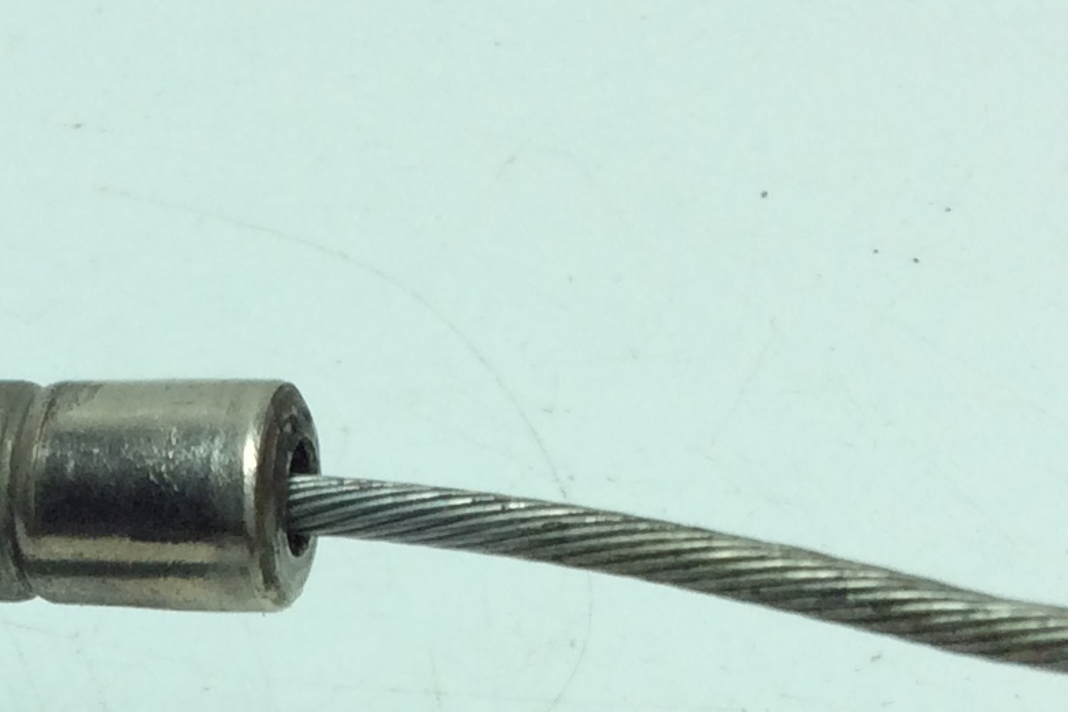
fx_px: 3263
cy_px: 738
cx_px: -93
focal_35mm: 110
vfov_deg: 12.3
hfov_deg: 18.0
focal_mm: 3.3
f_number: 2.4
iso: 32
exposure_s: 1/572
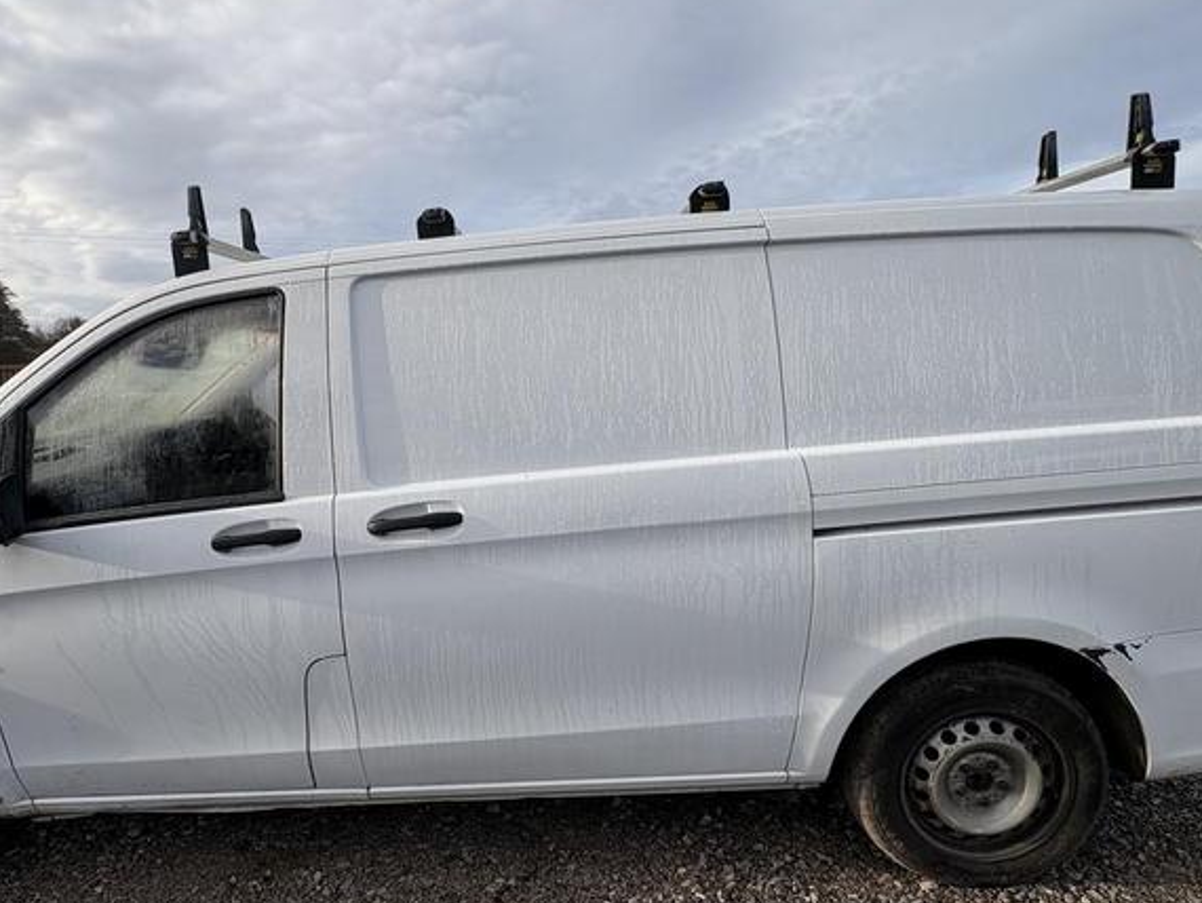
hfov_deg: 75.8
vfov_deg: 61.1
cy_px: 479
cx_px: 502
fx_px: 764
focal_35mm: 22
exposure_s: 1/1143
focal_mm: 2.22
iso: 40
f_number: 2.2
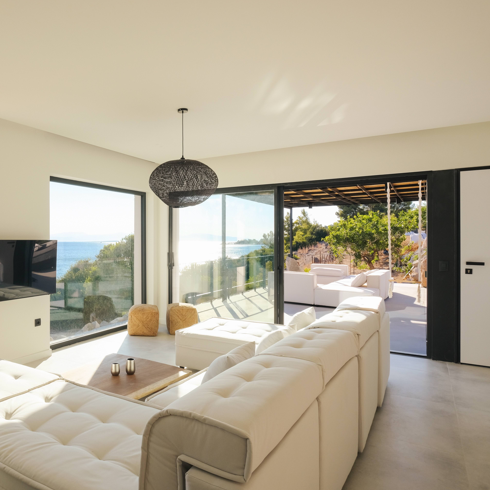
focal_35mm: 25
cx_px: 123
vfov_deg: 62.9
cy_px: 248
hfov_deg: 59.6
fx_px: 400
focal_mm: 12.6
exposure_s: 1/320
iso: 400
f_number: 9
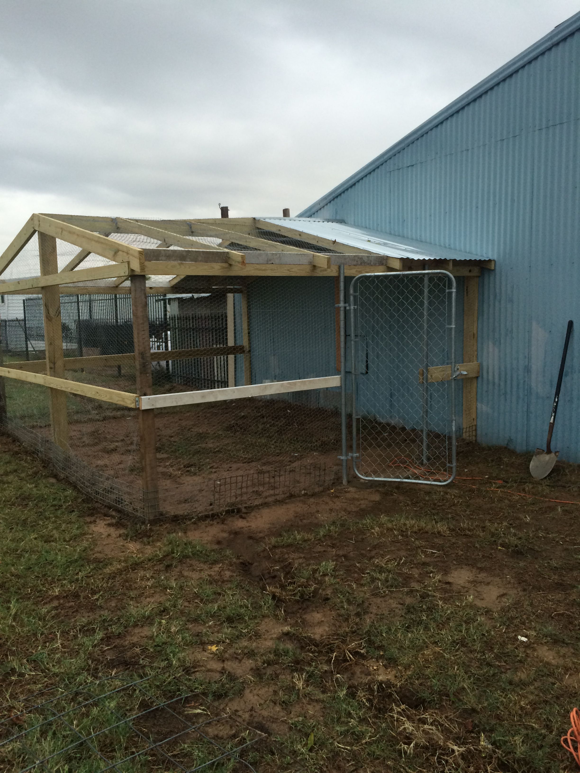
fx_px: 648
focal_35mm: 29
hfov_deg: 48.2
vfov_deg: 61.7
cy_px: 386
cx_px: 290
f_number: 2.2
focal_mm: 4.15
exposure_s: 1/30
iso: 80
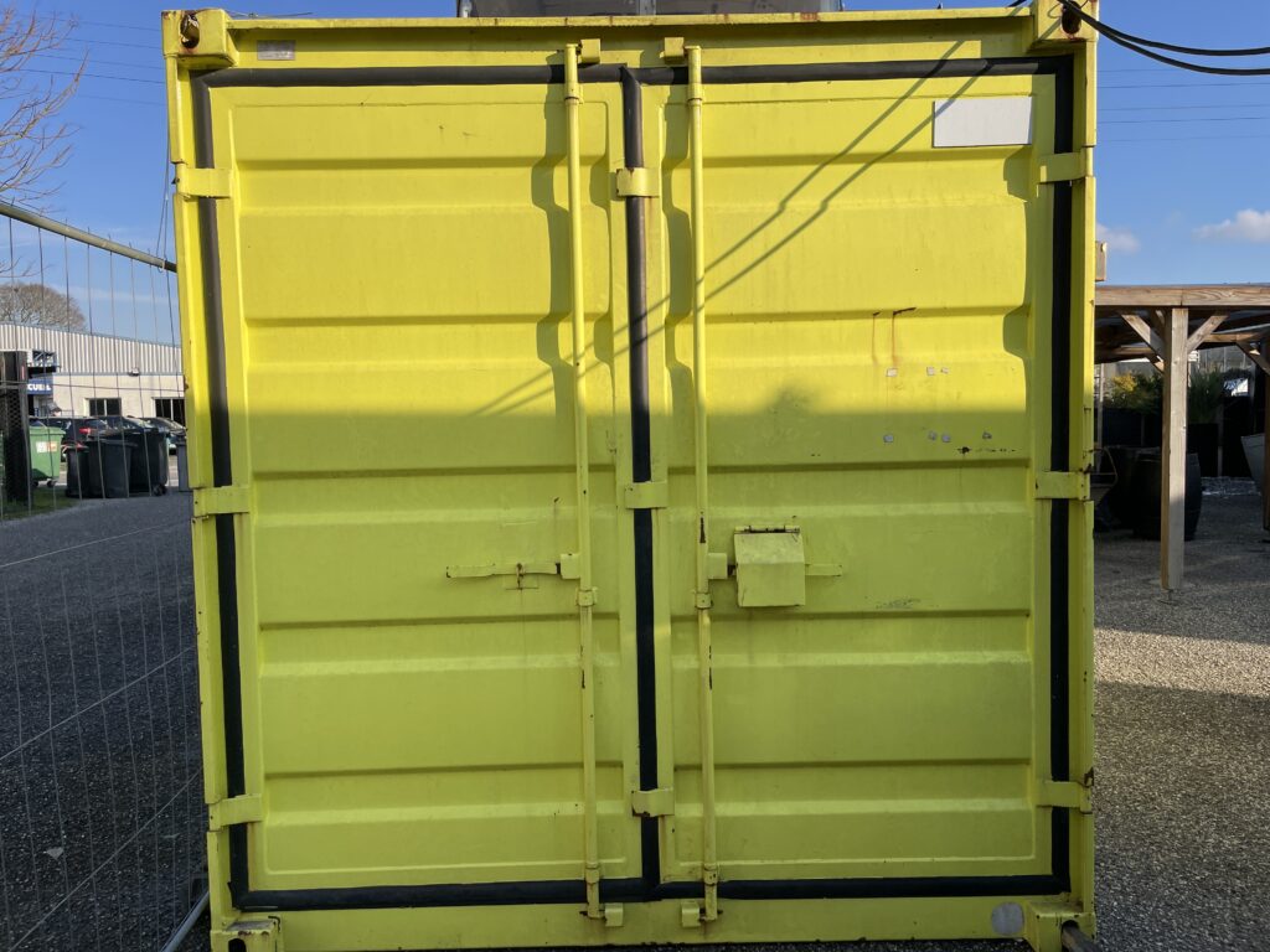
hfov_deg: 67.3
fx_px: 954
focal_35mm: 26
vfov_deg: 53.1
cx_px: 635
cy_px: 476
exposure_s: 1/2959
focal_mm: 4.2
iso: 32
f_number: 1.6
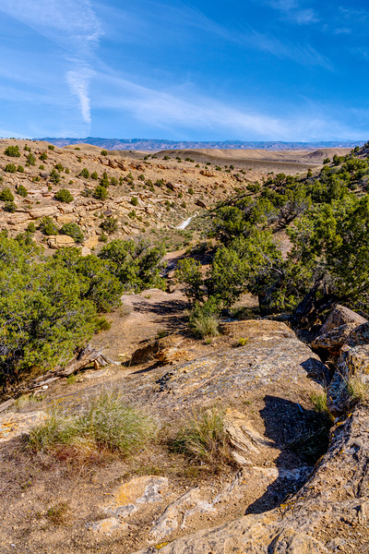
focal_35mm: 24
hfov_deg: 53.1
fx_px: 369
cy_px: 277
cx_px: 184
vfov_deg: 73.7
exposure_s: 1/200
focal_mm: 24
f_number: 16
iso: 100
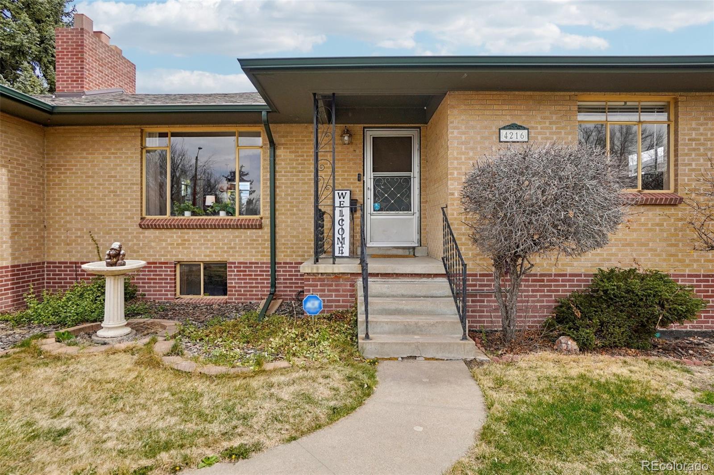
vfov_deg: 67.4
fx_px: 357
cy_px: 238
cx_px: 357
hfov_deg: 90.0
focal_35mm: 18
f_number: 8
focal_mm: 12
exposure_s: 1/100
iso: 100
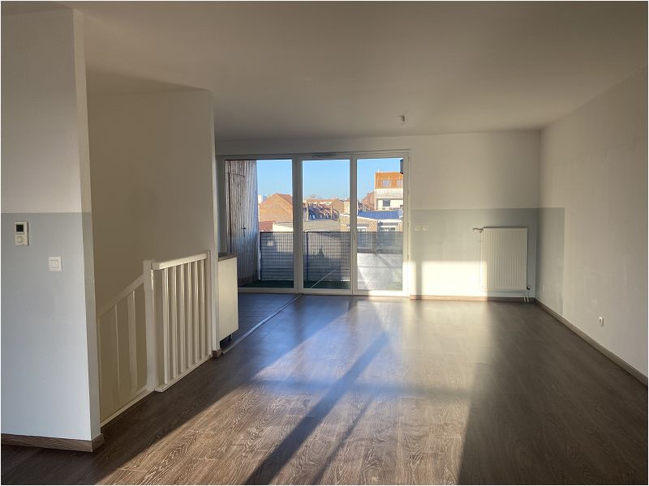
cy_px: 243
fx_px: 487
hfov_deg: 67.3
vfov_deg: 53.1
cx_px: 324
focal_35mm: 26
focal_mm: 4.25
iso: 32
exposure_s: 1/375
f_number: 1.8
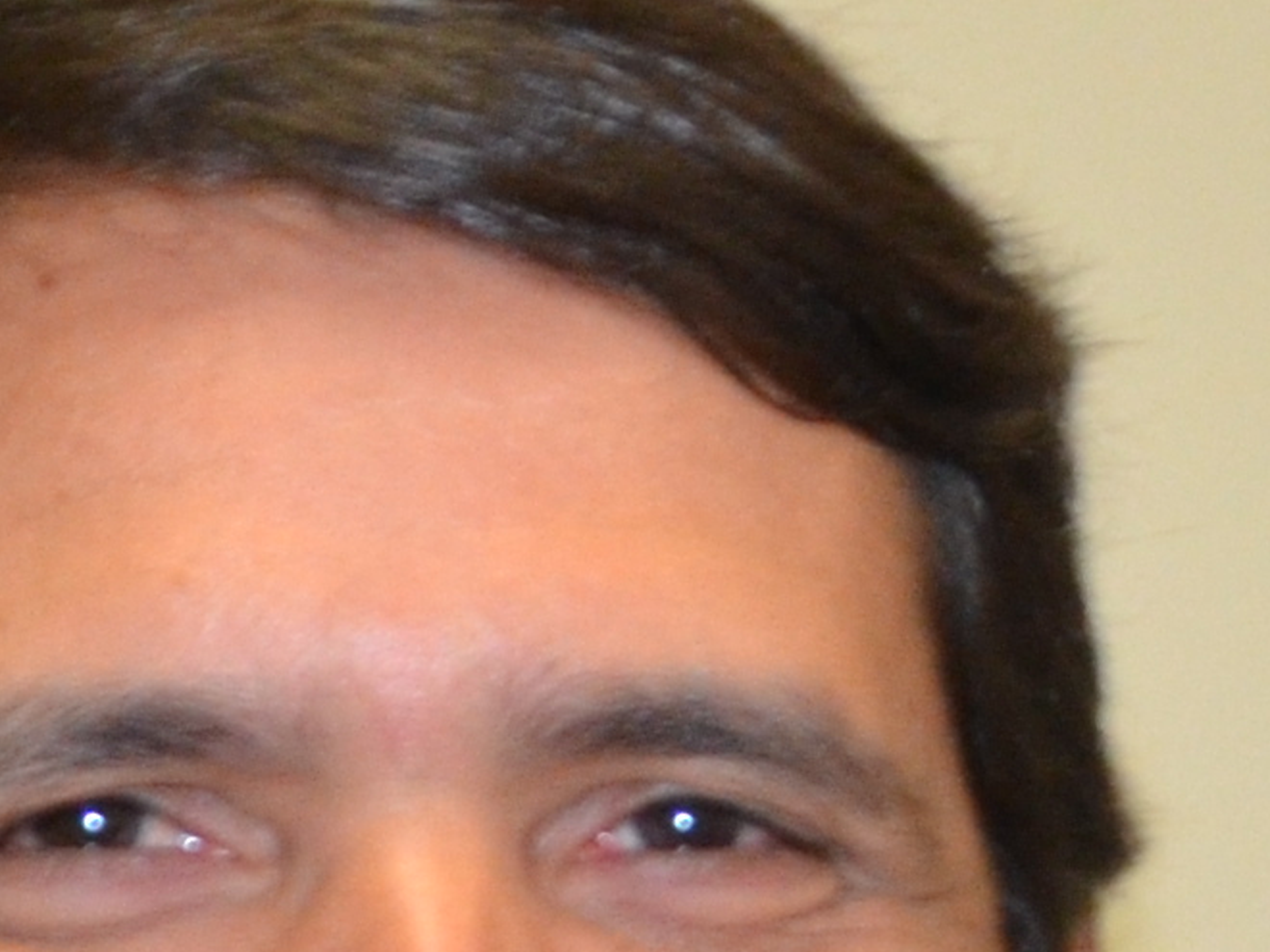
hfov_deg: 8.4
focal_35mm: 226
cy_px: 1829
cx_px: 2355
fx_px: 8276
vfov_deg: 6.4
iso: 1000
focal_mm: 21
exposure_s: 1/60
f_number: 5
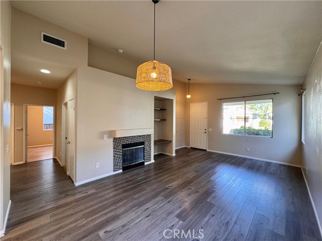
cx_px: 161
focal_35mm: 14
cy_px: 120
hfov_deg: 102.1
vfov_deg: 85.7
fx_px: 130
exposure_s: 1/60
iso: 200
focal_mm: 2.22
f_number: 2.2
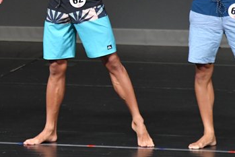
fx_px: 4565
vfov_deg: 2.0
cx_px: 12
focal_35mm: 699
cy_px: -7
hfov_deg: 2.9
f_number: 5.6
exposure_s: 1/400
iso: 4000
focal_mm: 210
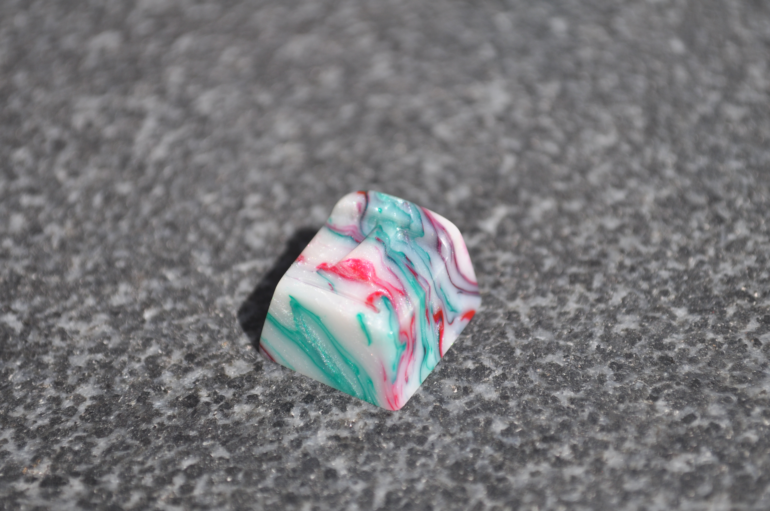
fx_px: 1538
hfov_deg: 28.1
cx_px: 385
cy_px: 256
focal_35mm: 72
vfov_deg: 18.9
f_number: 5.6
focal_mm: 48
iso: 200
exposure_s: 1/1000
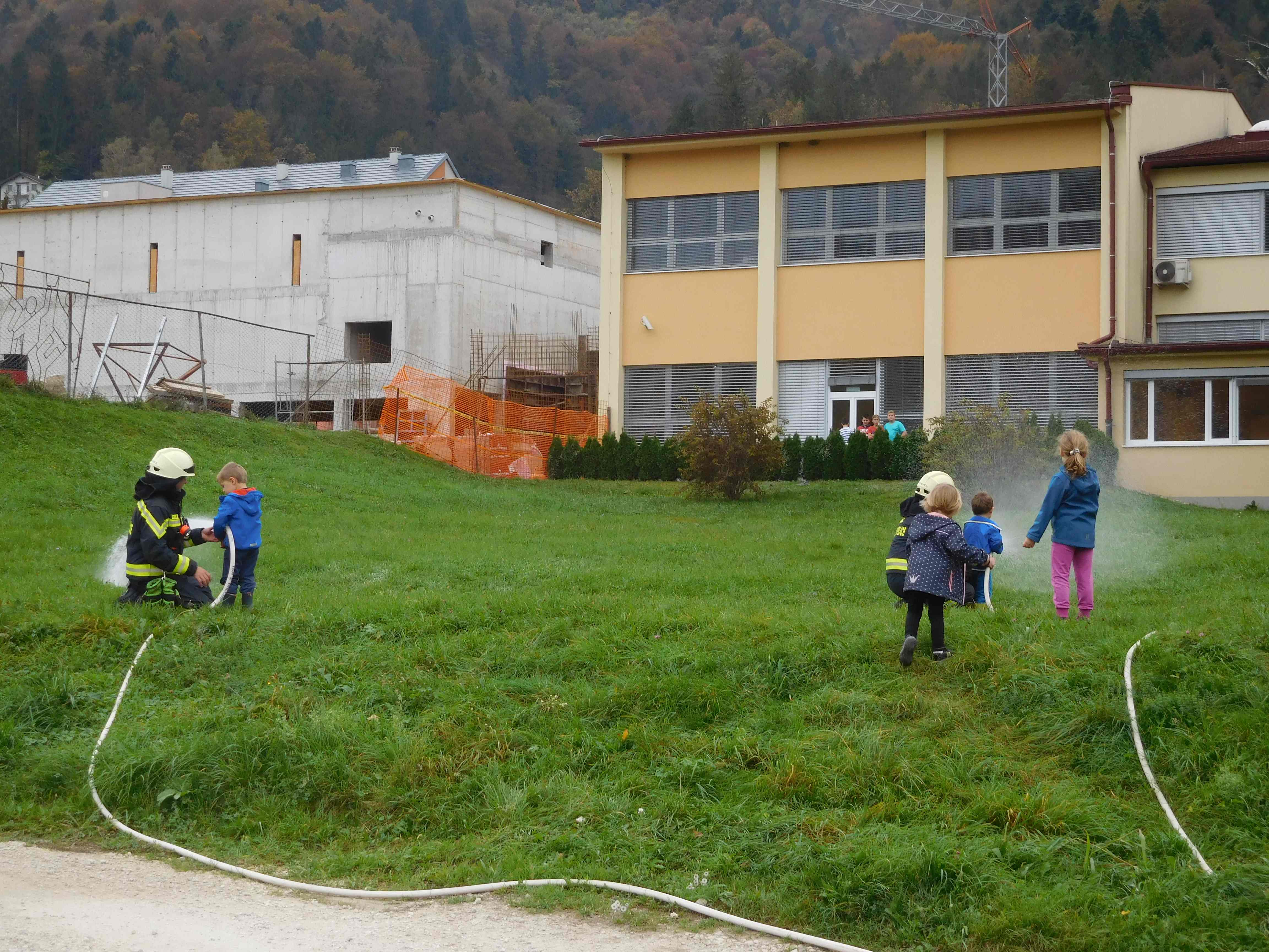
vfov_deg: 23.7
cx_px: 634
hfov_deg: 31.2
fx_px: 2273
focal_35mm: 62
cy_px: 476
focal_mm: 11.1
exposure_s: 1/100
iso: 125
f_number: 4.4
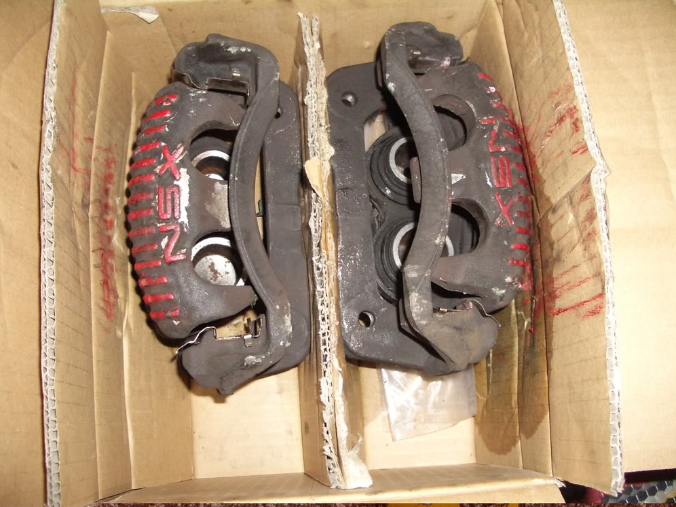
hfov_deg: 51.4
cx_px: 333
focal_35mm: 36
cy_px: 260
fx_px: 703
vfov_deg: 39.7
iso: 200
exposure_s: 1/60
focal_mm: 5.8
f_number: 2.6
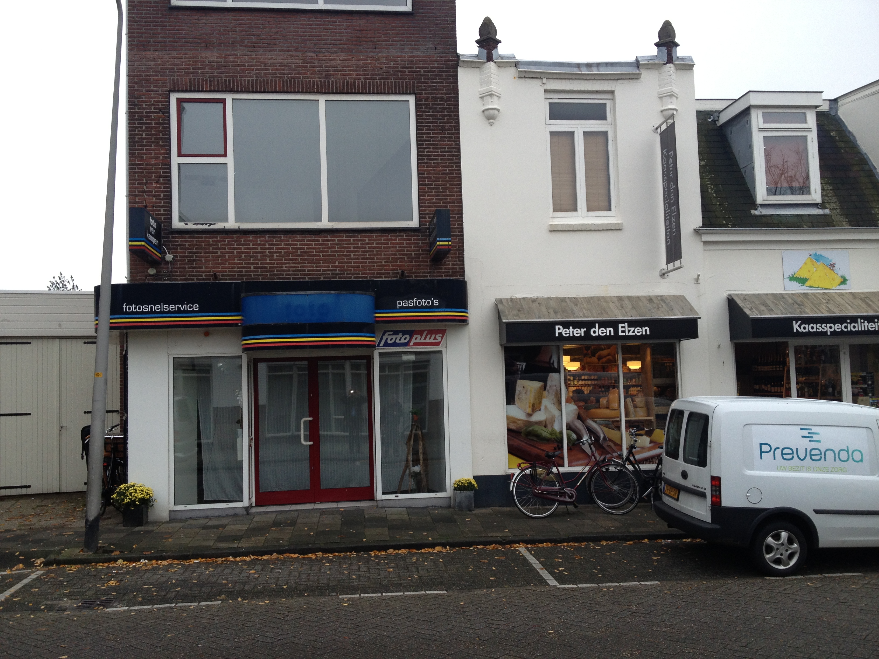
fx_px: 889
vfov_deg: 40.7
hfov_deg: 52.6
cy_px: 330
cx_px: 440
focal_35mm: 35
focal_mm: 4.28
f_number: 2.4
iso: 64
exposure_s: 1/218
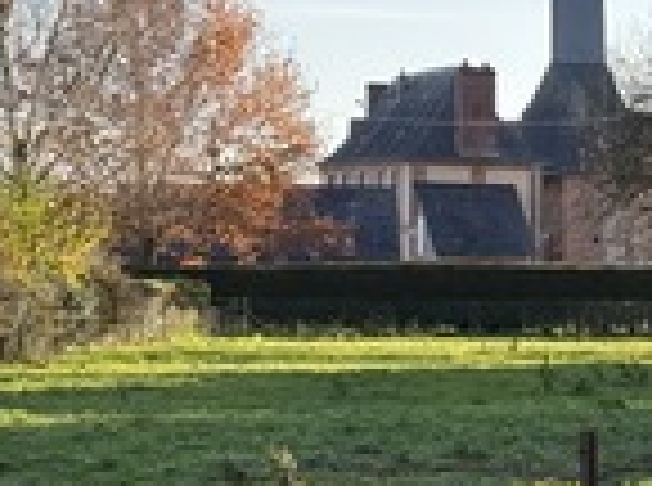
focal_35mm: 166
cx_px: 1075
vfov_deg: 8.9
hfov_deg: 11.3
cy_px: 425
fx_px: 3119
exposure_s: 1/885
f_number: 1.78
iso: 80
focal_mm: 6.76
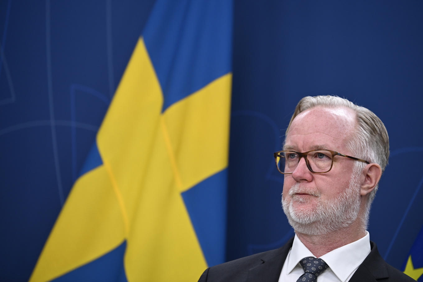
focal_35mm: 260
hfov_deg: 7.9
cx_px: 212
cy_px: 141
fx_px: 3054
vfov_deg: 5.3
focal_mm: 260
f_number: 5
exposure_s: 1/160
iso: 1250
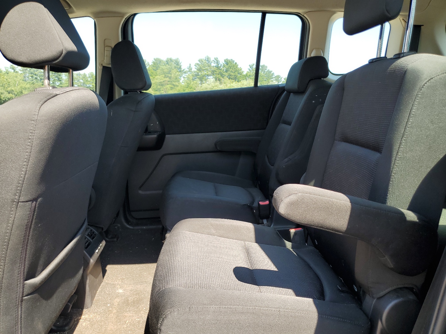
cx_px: 223
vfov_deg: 53.1
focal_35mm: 26
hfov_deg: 67.3
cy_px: 167
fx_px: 335
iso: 50
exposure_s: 1/435
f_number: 1.5
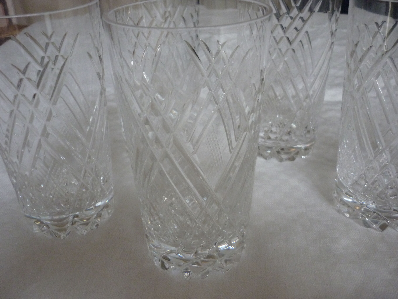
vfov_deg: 42.9
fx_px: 379
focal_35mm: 33
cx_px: 199
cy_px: 150
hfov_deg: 55.4
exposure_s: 1/30
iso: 400
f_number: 2.8
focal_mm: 5.5
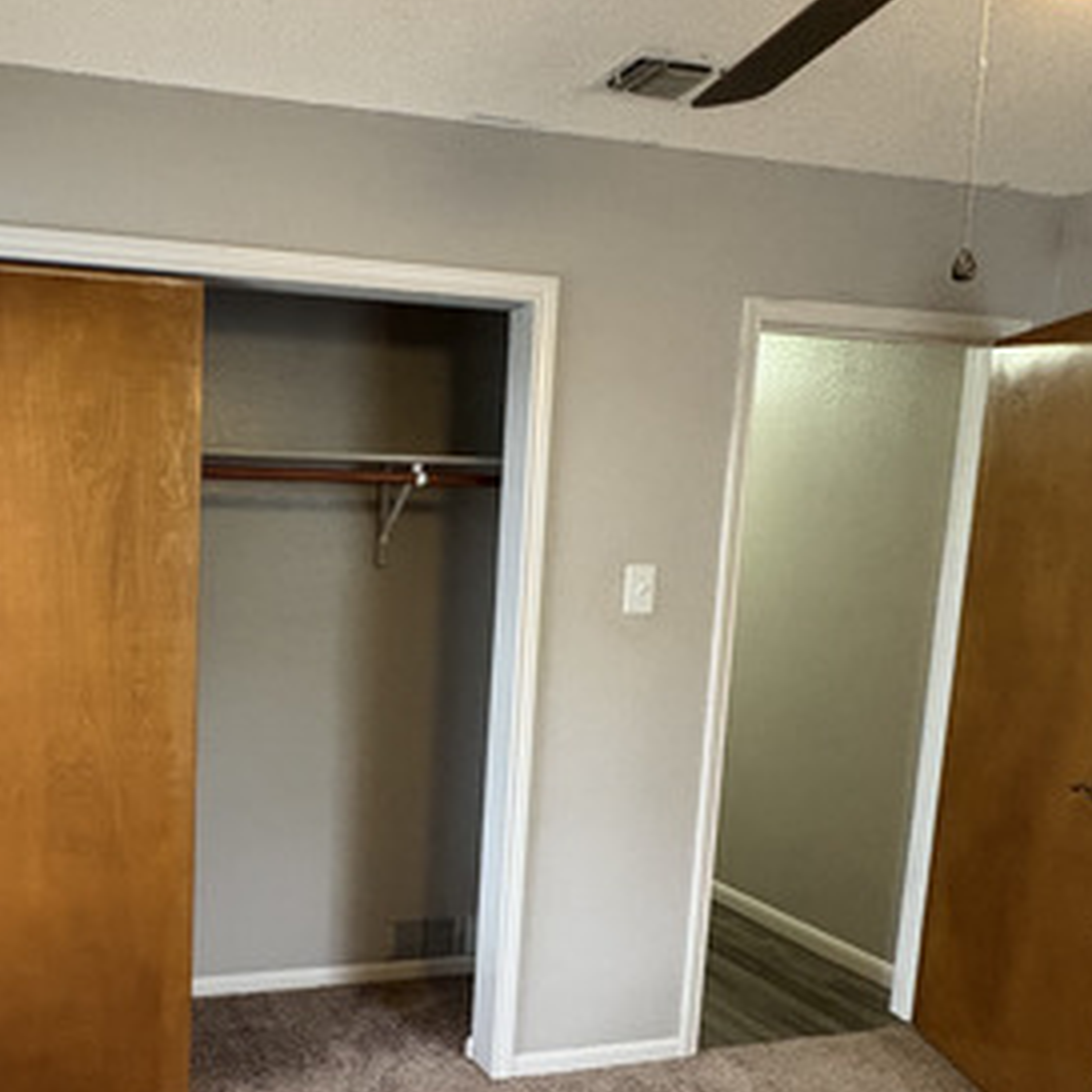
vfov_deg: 54.9
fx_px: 1035
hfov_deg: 52.7
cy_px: 692
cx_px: 252
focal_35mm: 29
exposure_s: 1/60
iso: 640
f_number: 2.2
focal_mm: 2.22
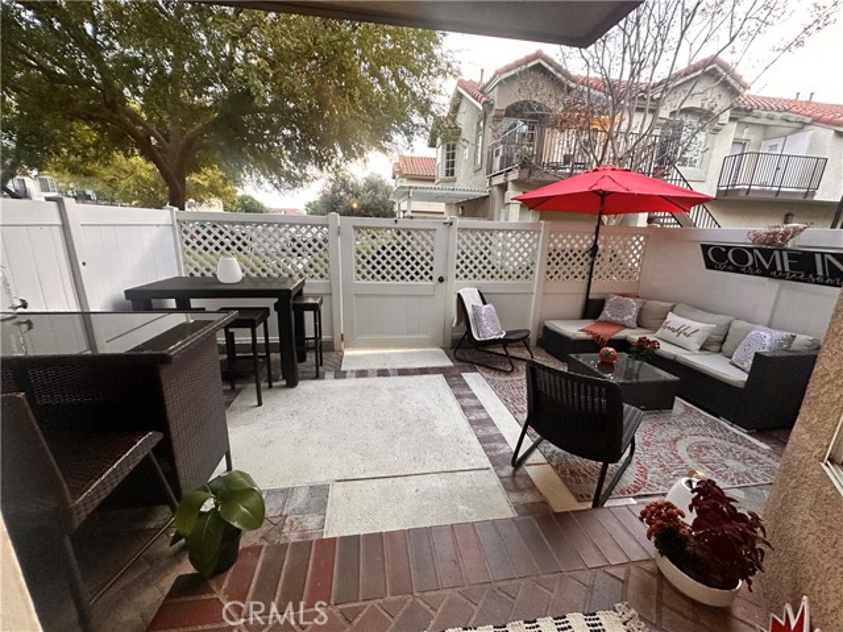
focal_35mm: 14
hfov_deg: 102.1
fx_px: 341
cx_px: 422
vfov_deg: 85.7
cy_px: 316
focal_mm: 2.22
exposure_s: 1/60
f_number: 2.2
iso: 400
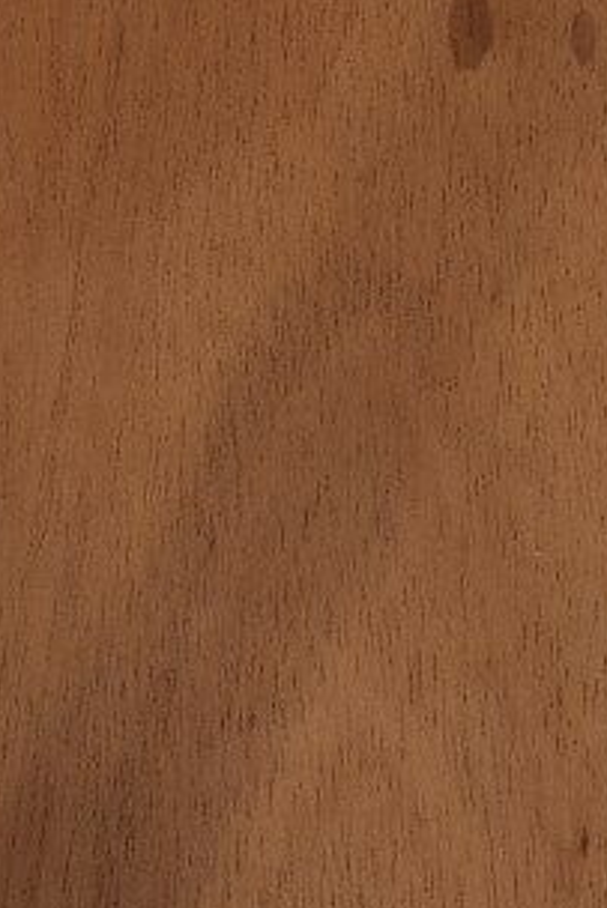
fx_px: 3486
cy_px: 6
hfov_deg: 9.7
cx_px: 816
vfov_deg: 14.6
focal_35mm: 138
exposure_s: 1/30
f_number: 3.2
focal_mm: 22.3
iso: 500
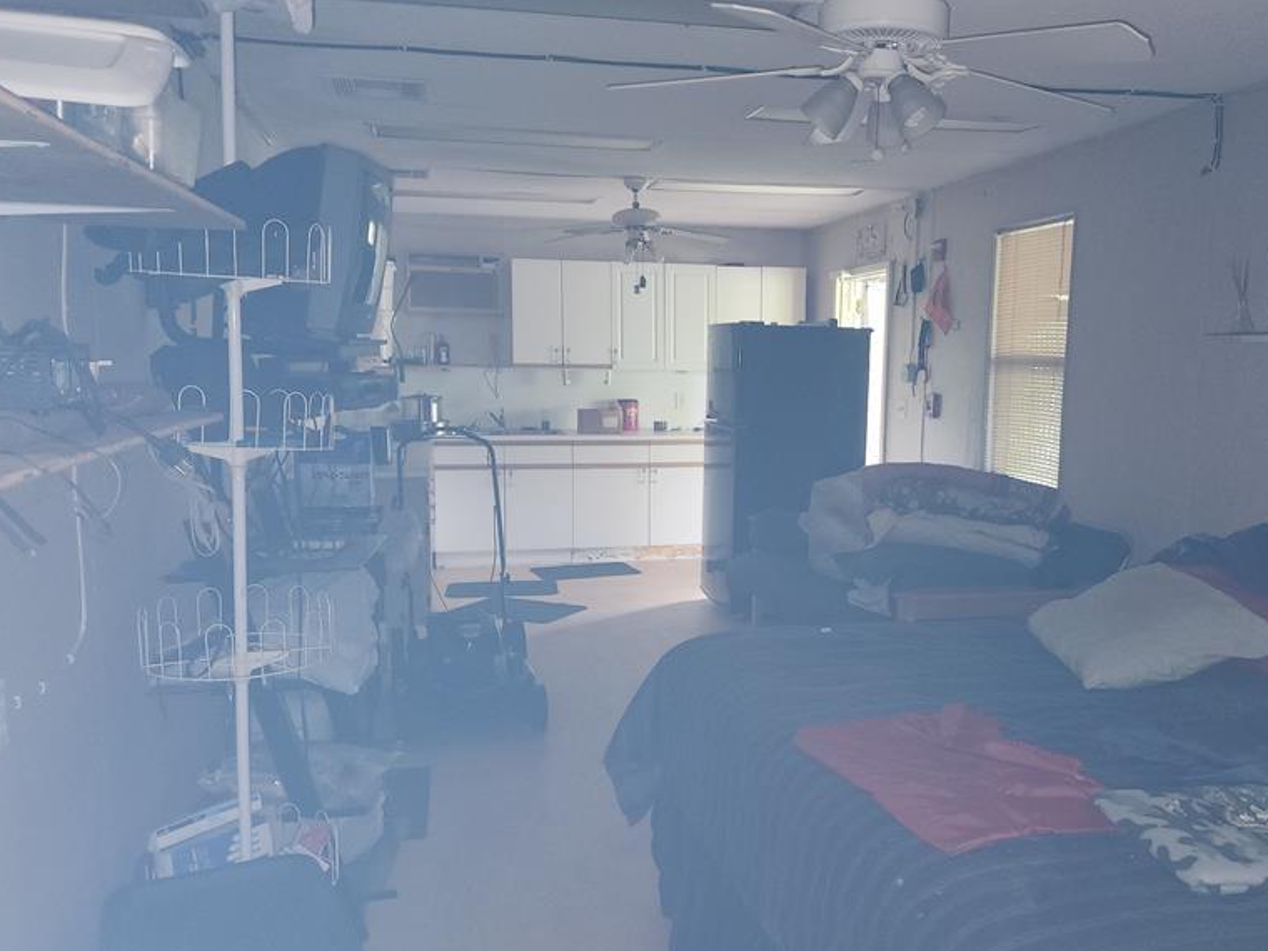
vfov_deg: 45.4
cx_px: 731
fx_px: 1136
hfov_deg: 58.1
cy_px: 479
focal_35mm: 31
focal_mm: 5.4
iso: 125
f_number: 1.8
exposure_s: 1/21
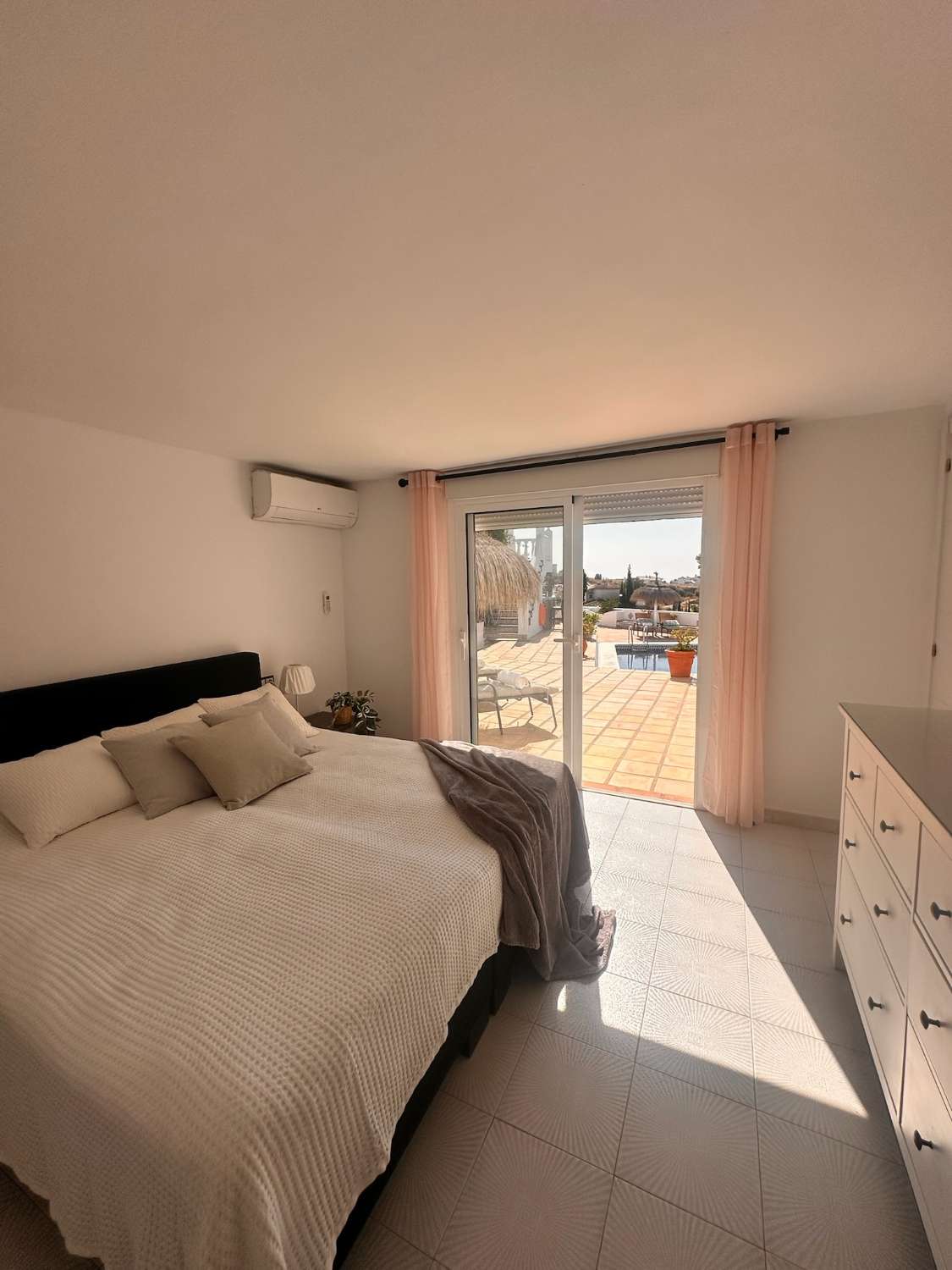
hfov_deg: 85.7
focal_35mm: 14
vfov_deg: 102.1
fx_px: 513
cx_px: 476
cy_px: 635
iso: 50
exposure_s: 1/4464
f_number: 2.2
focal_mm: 2.22
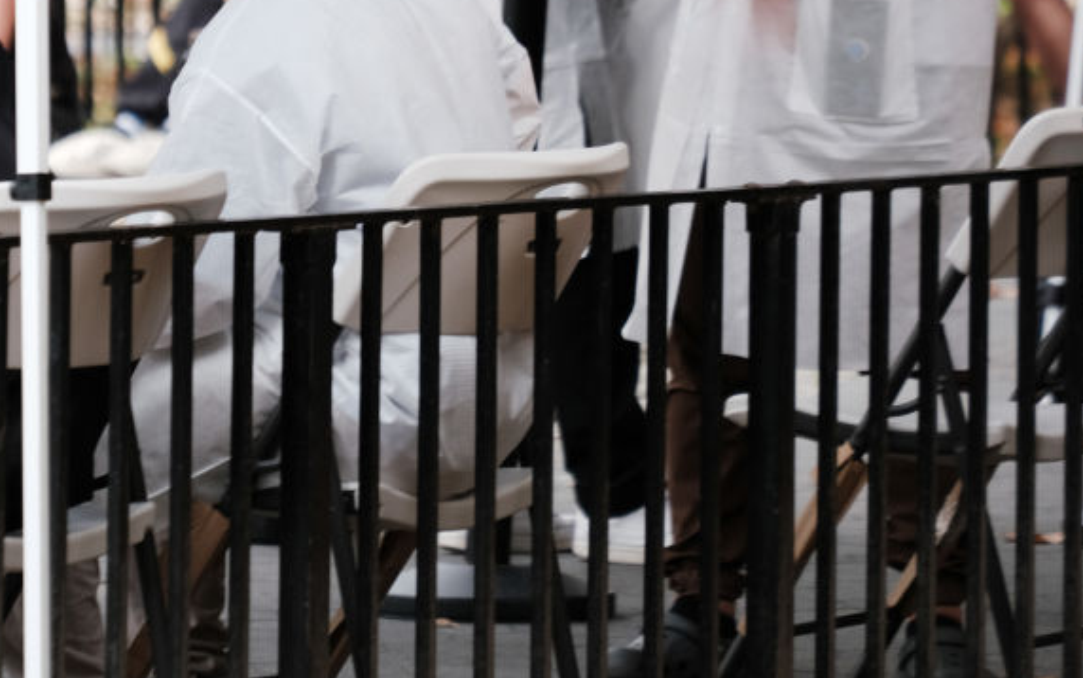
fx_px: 16151
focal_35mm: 547
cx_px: 324
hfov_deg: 3.8
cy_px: 134
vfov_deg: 2.4
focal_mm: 200
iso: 320
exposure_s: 1/60
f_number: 4.8
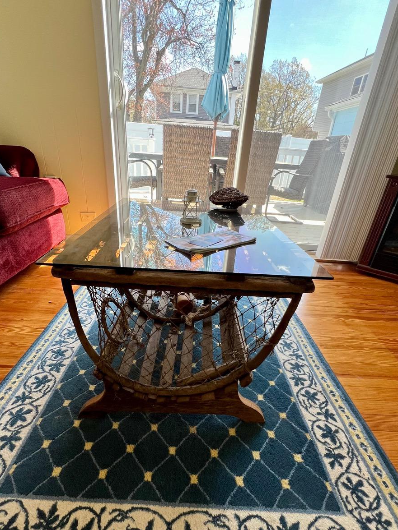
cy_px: 303
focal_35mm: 17
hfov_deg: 74.7
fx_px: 261
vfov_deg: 90.4
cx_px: 190
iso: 64
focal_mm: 1.57
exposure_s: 1/99
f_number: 1.8
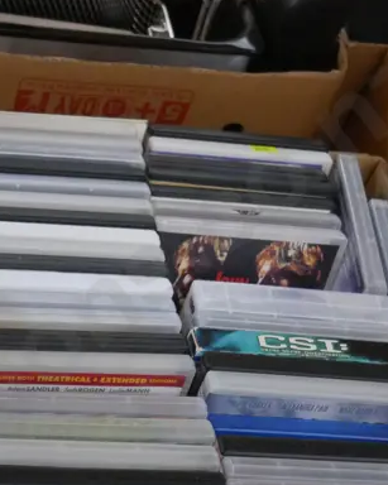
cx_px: -99
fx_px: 1048
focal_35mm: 73
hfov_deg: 19.5
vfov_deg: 25.0
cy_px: 463
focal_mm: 14
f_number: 3.5
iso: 3200
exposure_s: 1/40
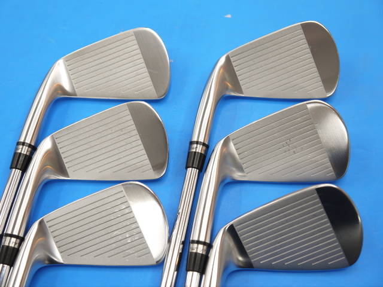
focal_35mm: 52
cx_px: 192
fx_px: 575
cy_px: 144
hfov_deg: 36.8
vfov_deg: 28.0
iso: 200
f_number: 4.7
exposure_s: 1/60
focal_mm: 26
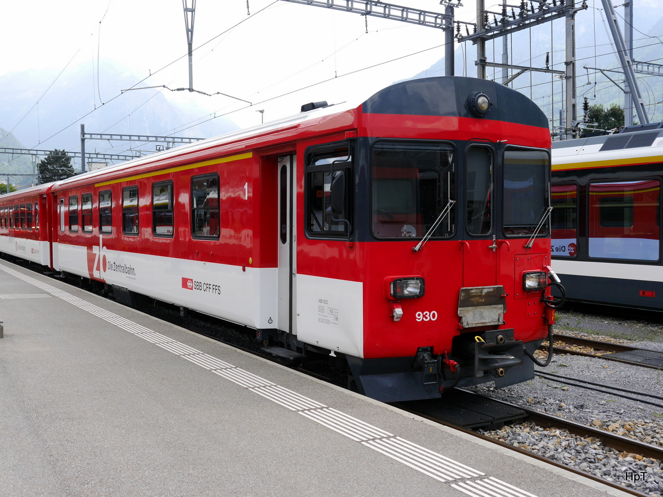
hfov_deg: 46.8
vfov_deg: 36.0
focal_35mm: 40
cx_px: 332
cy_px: 248
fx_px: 766
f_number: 6.3
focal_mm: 20
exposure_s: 1/250
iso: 160
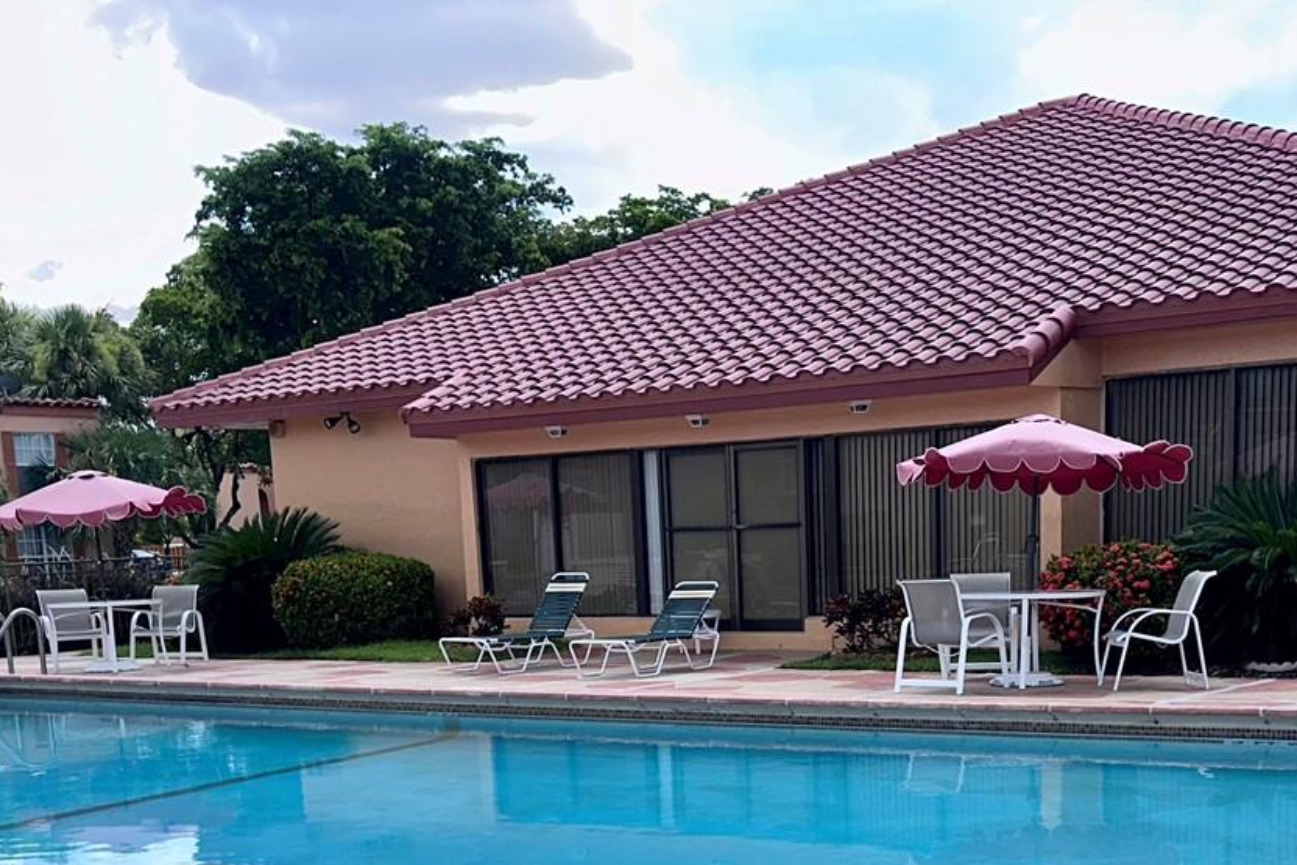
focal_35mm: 48
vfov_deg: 26.6
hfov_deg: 41.0
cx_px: 734
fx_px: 1730
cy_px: 856
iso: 64
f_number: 1.78
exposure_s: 1/3247
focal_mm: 6.86
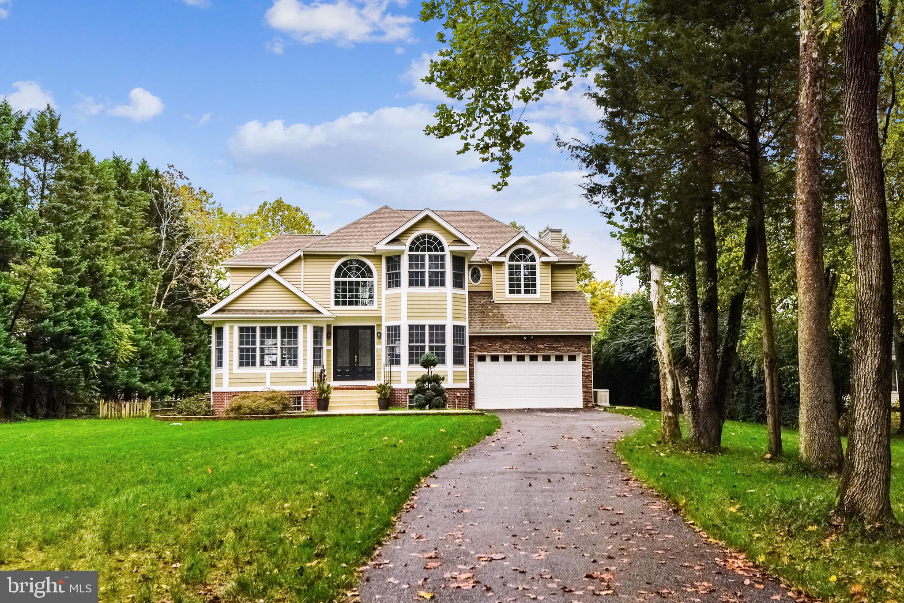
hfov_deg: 58.7
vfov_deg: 41.1
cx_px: 452
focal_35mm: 32
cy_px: 302
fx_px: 804
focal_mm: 32
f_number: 7.1
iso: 100
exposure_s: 1/200
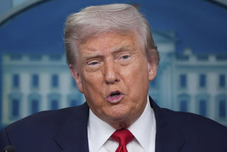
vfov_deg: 2.3
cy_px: 76
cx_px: 114
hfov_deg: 3.4
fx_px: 3787
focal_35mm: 600
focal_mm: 400
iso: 4000
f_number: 5.6
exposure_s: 1/500
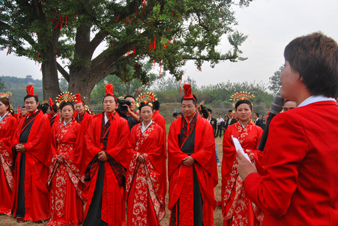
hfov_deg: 57.2
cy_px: 113
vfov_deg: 40.1
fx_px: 310
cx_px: 169
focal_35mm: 33
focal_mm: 22
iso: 200
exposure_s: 1/125
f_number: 13
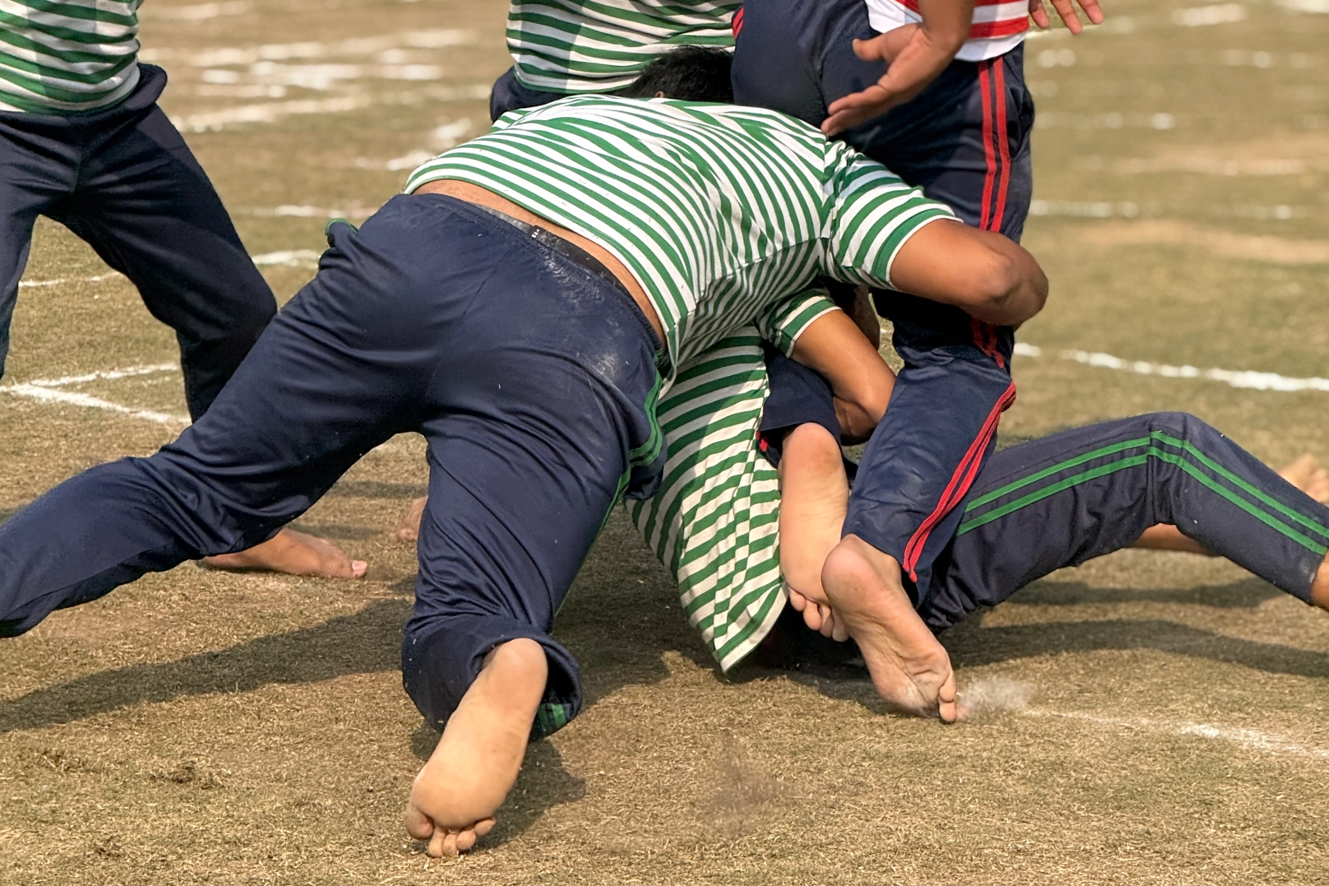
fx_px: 6165
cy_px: 346
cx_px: 665
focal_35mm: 167
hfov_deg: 12.3
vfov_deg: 8.2
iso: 64
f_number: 2.8
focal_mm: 15.66
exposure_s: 1/870
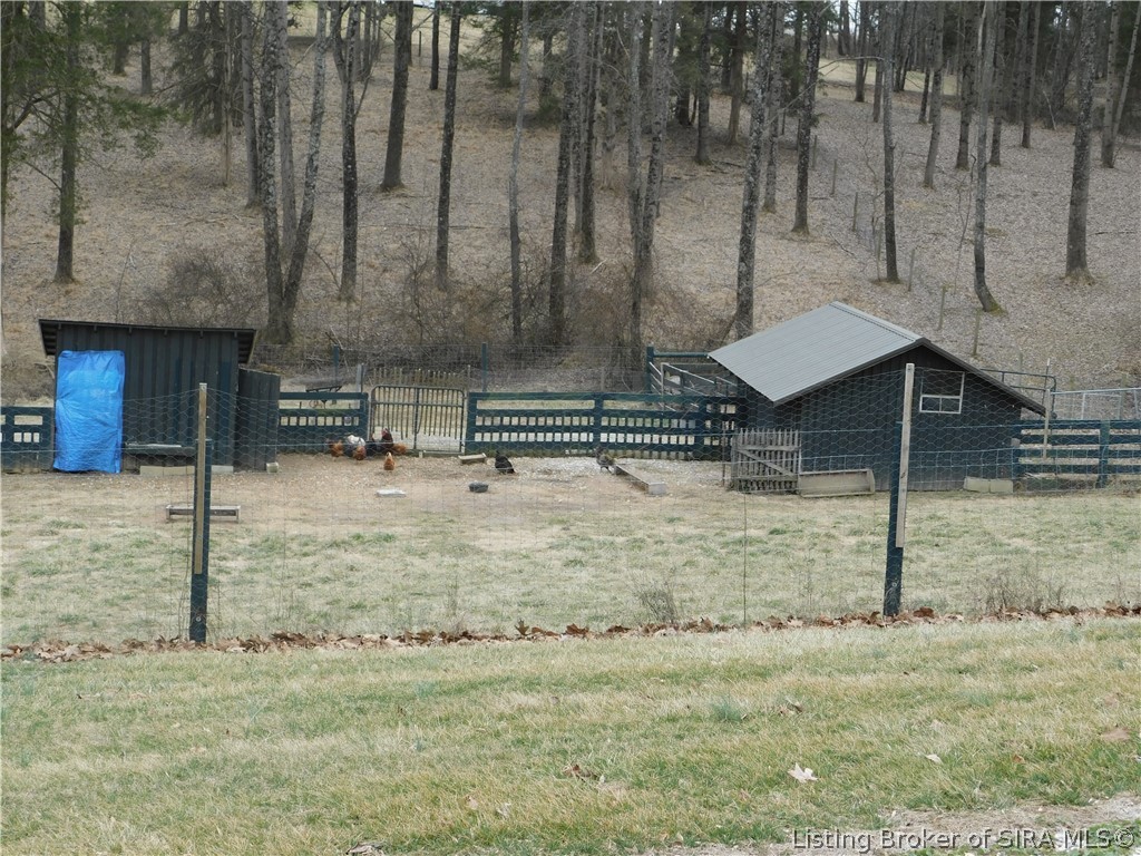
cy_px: 428
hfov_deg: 29.4
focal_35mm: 66
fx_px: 2175
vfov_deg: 22.3
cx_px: 570
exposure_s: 1/250
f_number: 4.2
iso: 125
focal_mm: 11.7
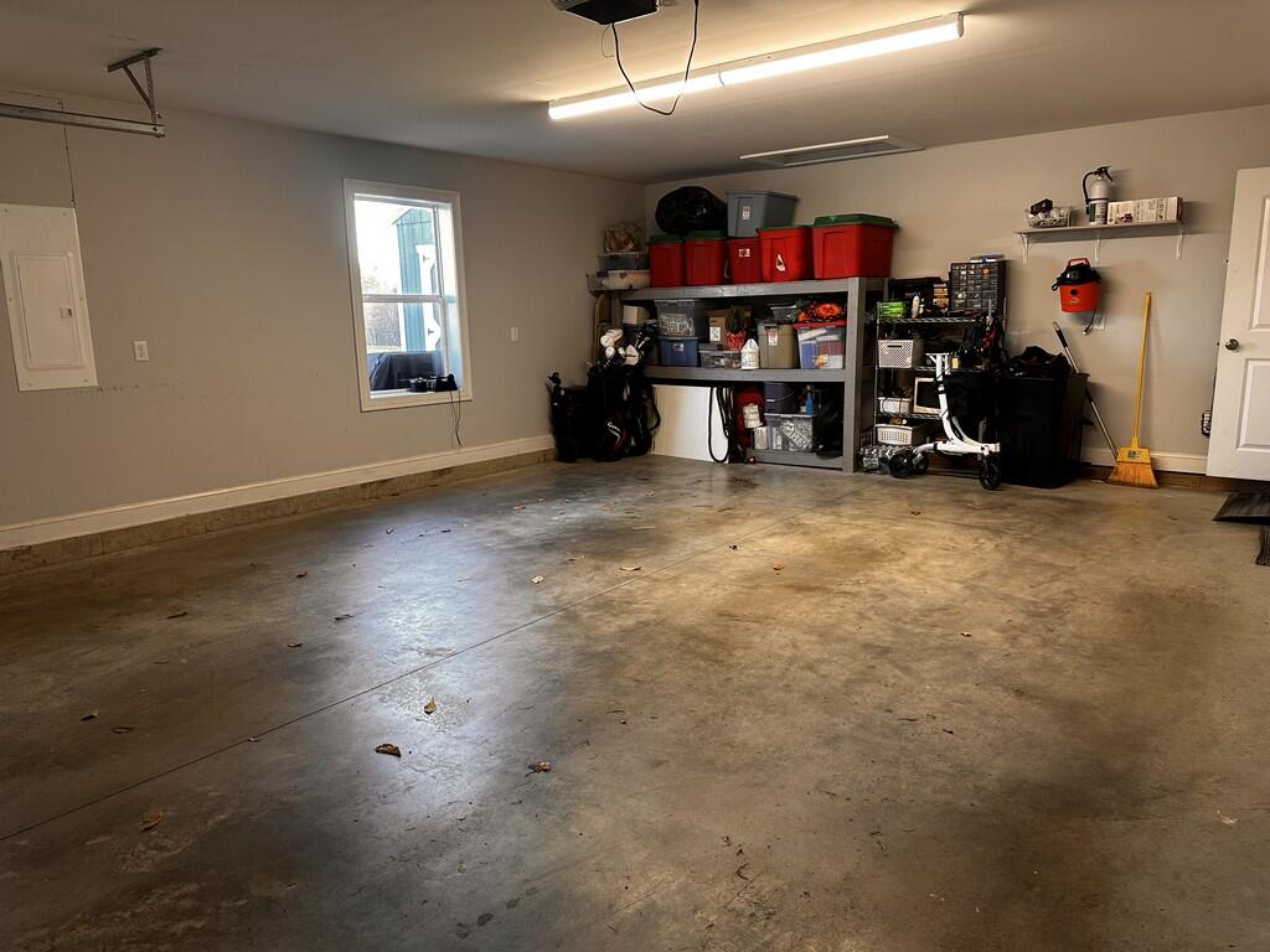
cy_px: 476
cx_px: 635
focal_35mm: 24
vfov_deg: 56.8
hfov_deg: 71.6
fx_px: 881
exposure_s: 1/60
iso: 125
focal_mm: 6.86
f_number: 1.78
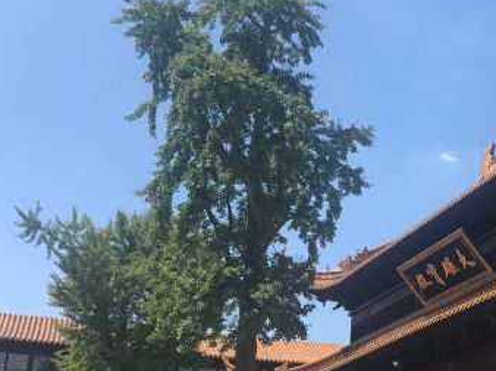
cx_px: 459
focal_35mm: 58
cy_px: 254
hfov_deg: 31.5
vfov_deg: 25.0
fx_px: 830
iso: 20
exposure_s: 1/1473
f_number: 1.8
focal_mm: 3.99
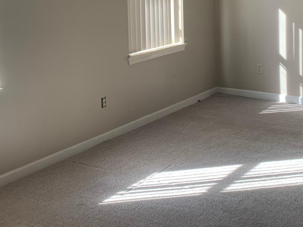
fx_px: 543
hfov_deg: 30.9
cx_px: 211
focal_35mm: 62
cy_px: -11
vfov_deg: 22.5
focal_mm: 4.25
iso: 40
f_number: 1.8
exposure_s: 1/122
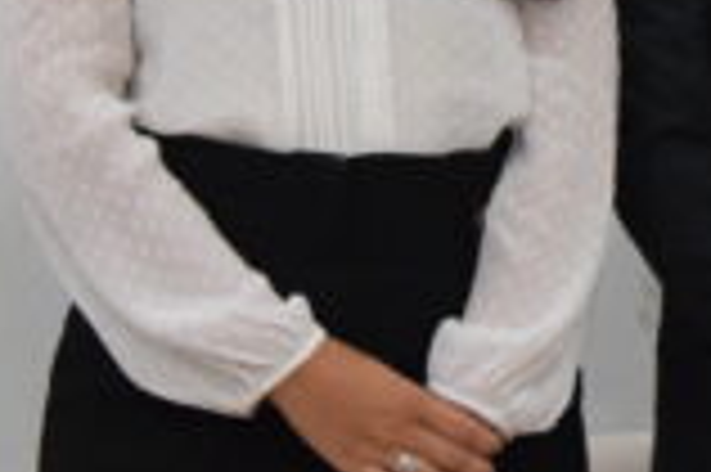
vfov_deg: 9.7
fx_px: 2742
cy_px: -124
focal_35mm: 139
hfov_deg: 14.3
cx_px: 837
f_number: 5
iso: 3200
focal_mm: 20
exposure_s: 1/125
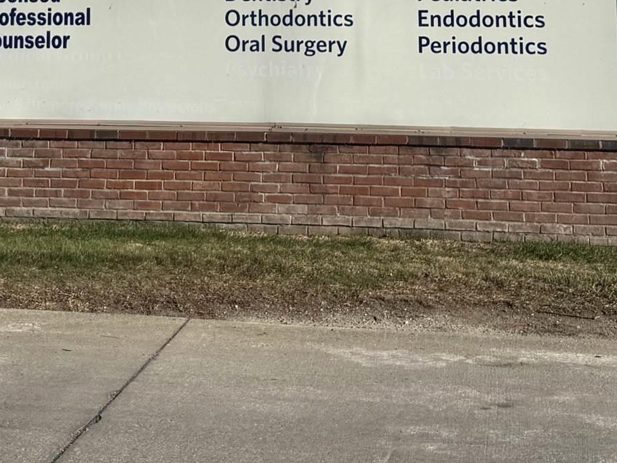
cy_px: -168
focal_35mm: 81
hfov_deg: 23.9
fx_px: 1444
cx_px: 171
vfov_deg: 17.0
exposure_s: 1/5814
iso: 80
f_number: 1.78
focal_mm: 6.76
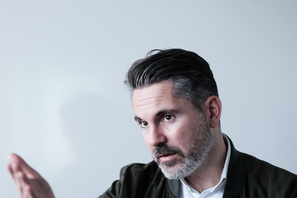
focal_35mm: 122
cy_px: 125
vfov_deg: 11.2
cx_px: 110
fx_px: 1006
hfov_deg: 16.8
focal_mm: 56
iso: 800
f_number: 2.5
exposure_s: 1/800
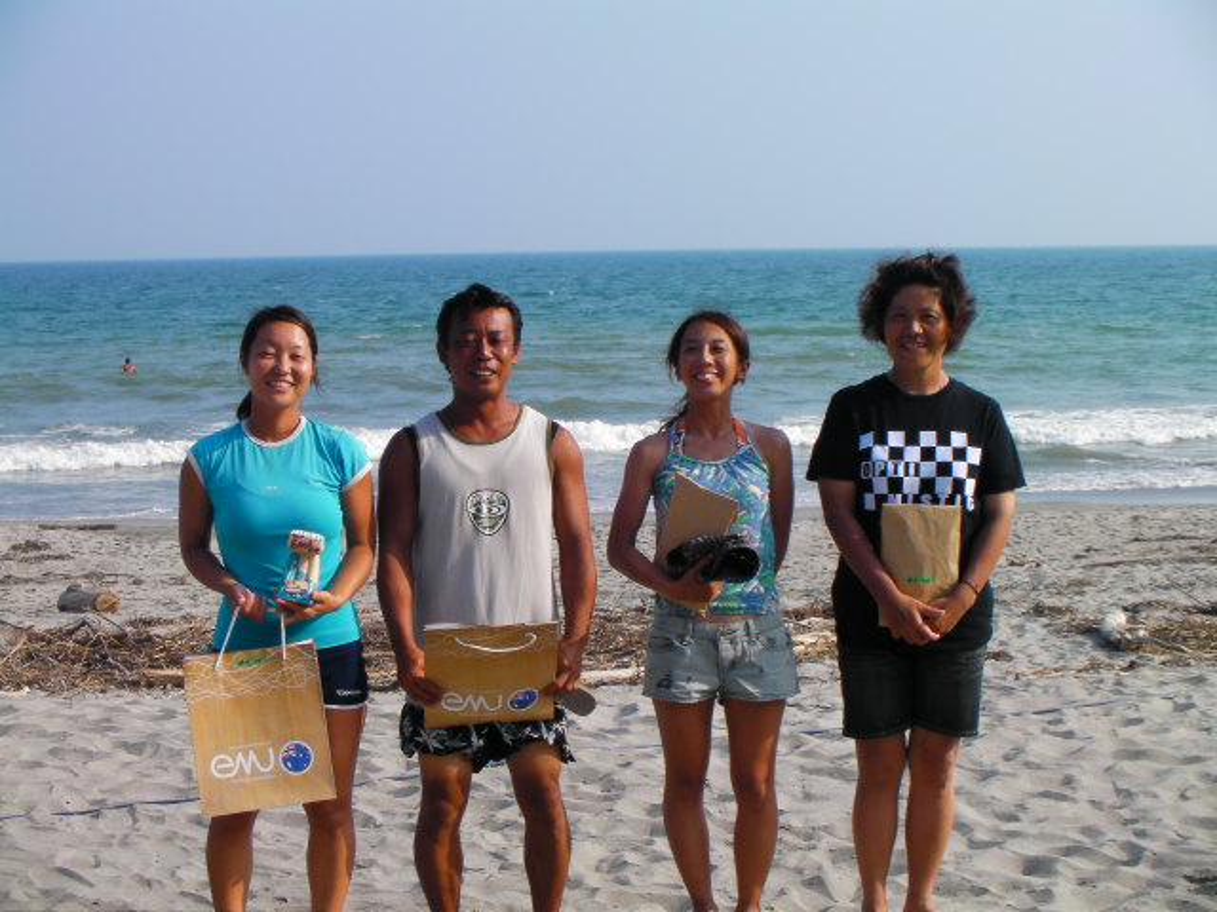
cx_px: 608
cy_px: 456
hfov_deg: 28.2
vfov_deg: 21.3
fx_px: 2426
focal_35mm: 69
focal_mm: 11.6
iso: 50
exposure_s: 1/360
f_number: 4.2
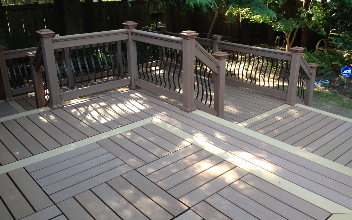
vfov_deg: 33.5
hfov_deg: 51.6
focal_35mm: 38
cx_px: 179
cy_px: 100
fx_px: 364
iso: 50
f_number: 2.4
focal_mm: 4.28
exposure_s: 1/40
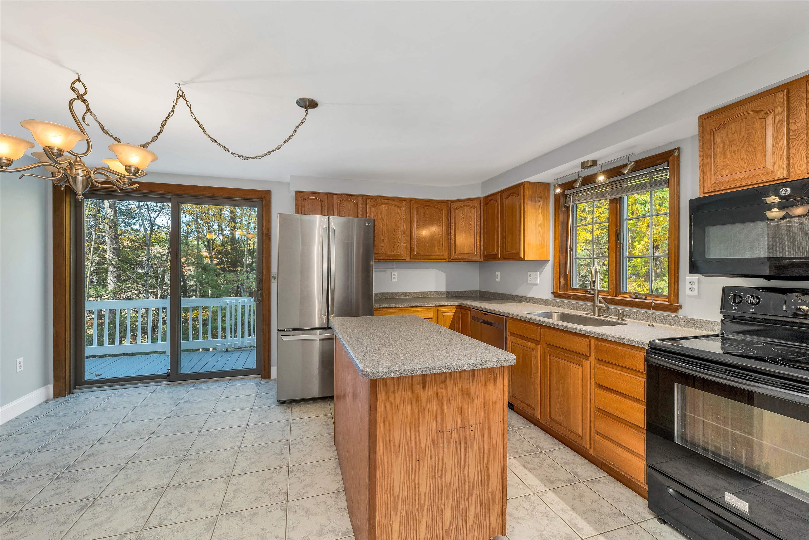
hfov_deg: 104.3
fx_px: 315
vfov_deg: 81.2
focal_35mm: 14
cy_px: 270
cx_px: 404
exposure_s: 1/10
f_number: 8
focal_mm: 14
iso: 400
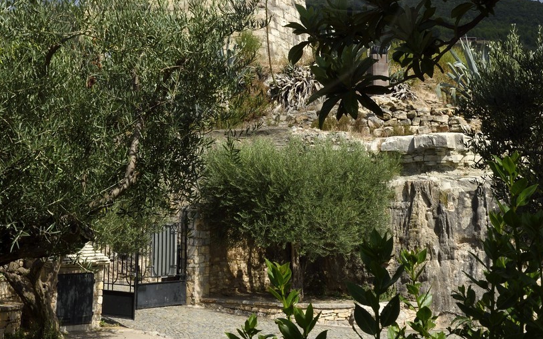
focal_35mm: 70
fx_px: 1036
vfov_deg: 17.7
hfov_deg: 29.3
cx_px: 233
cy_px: -71
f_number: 20
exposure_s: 1/160
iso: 200
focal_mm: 35
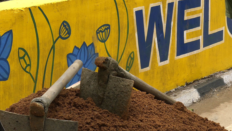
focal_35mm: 104
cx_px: 0
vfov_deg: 11.5
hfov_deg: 19.9
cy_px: -15
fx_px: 640
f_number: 13
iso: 100
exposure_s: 1/200
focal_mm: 24
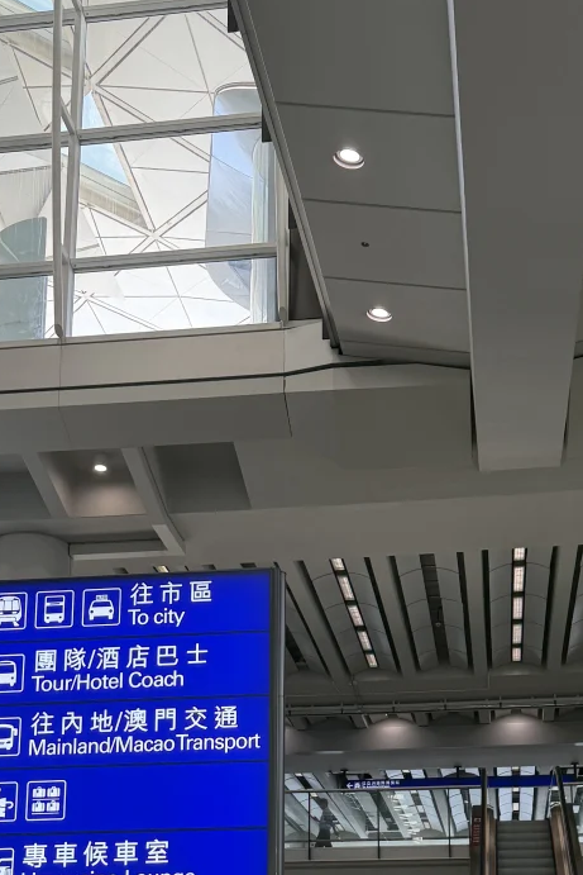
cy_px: 775
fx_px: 1262
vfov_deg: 36.0
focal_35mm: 52
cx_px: 340
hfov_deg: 26.0
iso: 125
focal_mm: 6.76
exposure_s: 1/279
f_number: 1.78
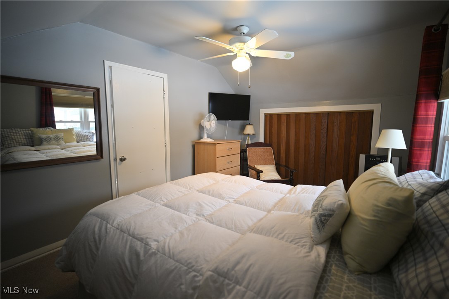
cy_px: 150
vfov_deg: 73.7
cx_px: 224
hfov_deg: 96.7
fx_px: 200
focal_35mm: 16
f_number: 1.8
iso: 500
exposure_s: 1/100
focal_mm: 16
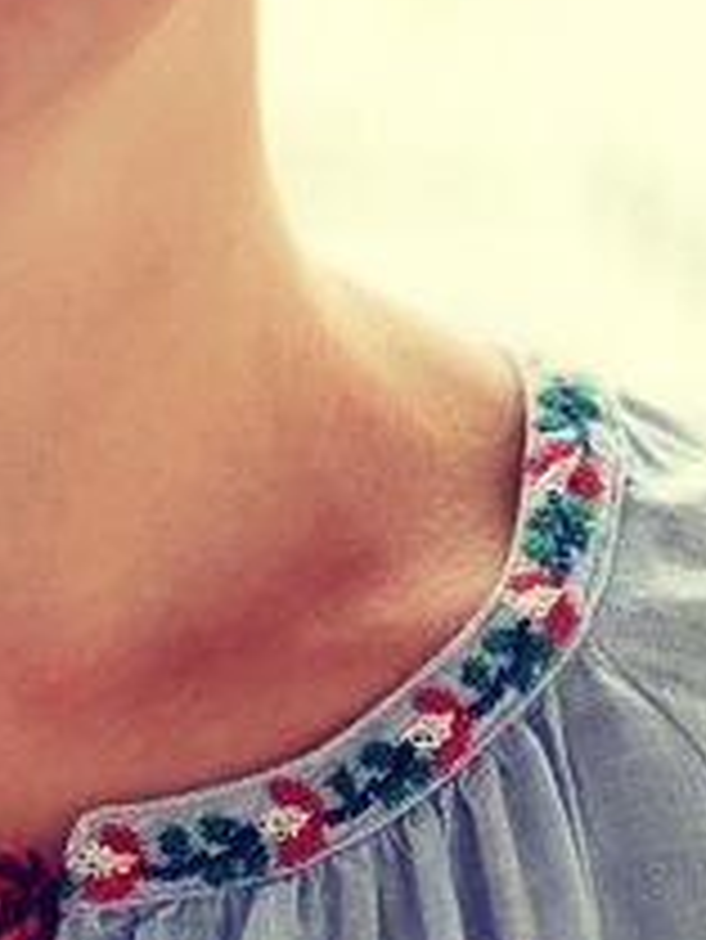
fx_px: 8095
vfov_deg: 6.6
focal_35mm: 298
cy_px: 828
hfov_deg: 5.0
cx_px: -180
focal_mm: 6
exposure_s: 1/33
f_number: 2.4
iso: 40
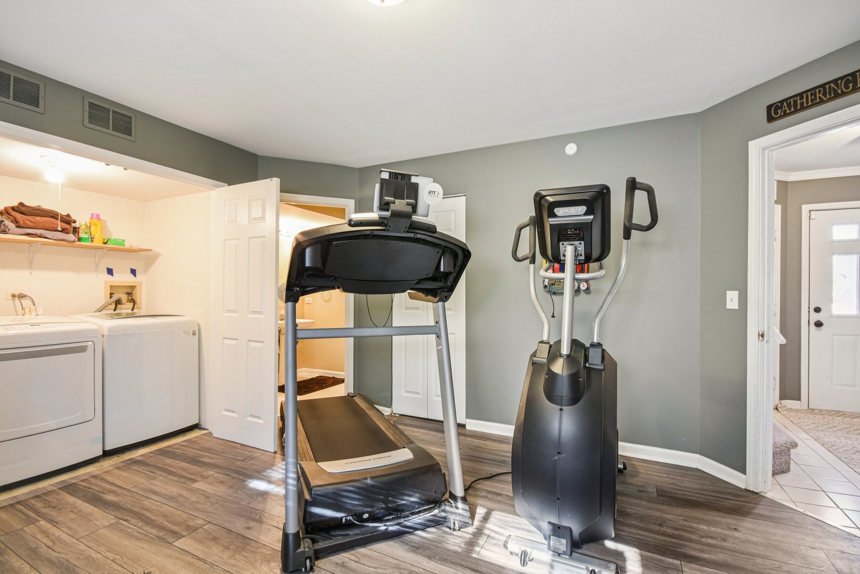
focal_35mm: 16
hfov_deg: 95.0
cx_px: 430
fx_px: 394
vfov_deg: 72.1
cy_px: 287
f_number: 8
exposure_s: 1/2.5
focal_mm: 11
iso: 400
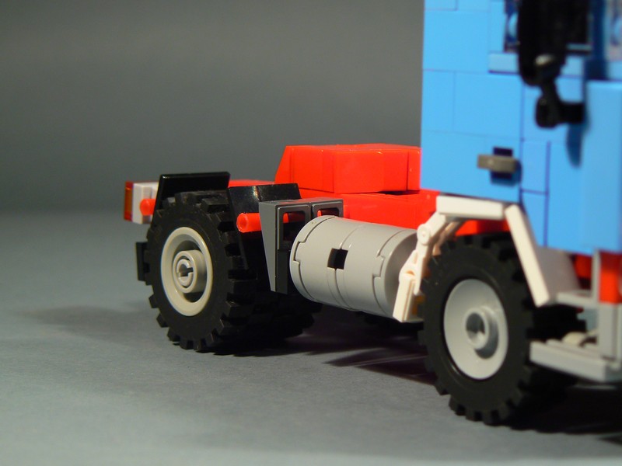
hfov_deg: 18.9
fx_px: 1869
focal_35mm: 104
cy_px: 233
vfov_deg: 14.2
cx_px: 311
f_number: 3.2
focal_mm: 17.3
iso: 80
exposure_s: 1/10
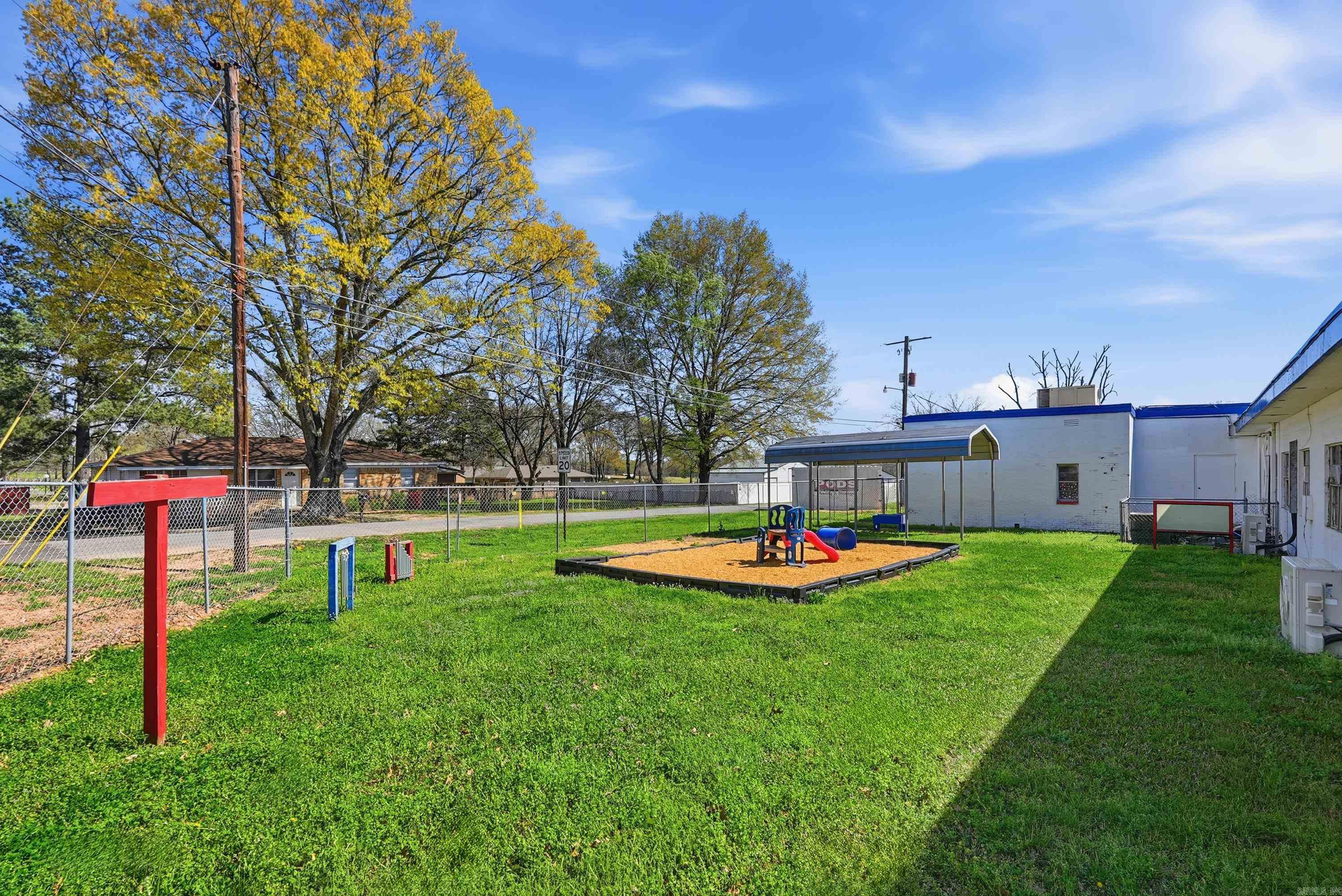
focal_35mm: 16
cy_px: 448
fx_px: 597
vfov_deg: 73.8
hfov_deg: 96.7
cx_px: 671
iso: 250
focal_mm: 16
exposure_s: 1/2000
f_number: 9
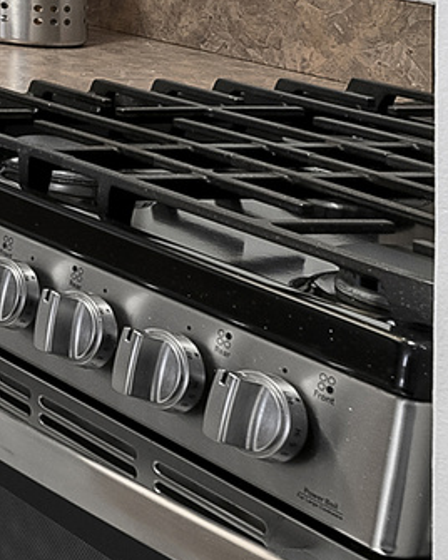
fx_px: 1448
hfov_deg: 9.7
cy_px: -212
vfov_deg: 19.7
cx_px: -1097
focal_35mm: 87
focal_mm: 15.6
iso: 200
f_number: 11
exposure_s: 2.5
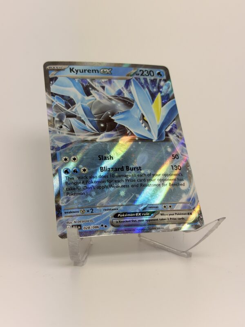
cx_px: 122
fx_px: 453
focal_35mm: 48
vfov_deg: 39.7
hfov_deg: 30.3
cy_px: 164
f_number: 1.78
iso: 64
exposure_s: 1/928
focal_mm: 6.76
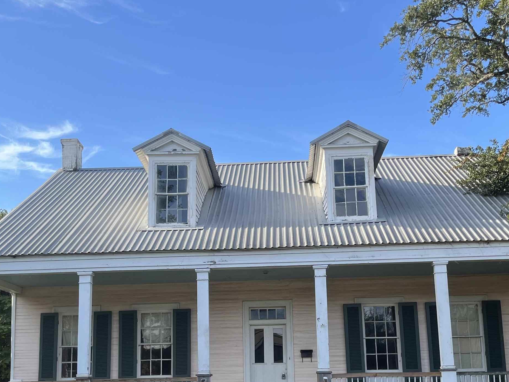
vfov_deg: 32.9
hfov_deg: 43.8
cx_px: 251
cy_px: 289
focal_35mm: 43
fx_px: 632
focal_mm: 5.1
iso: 50
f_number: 1.6
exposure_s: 1/1000
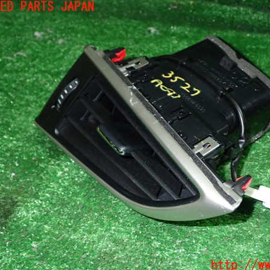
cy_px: 136
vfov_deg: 39.2
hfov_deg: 39.0
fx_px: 379
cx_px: 166
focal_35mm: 43
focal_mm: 6.37
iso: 800
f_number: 7.1
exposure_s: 1/40
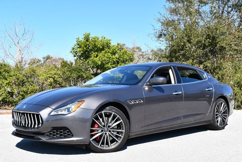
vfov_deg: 28.1
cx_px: 121
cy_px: 81
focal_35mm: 48
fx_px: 323
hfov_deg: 41.1
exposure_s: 1/250
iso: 180
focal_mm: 24
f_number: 8
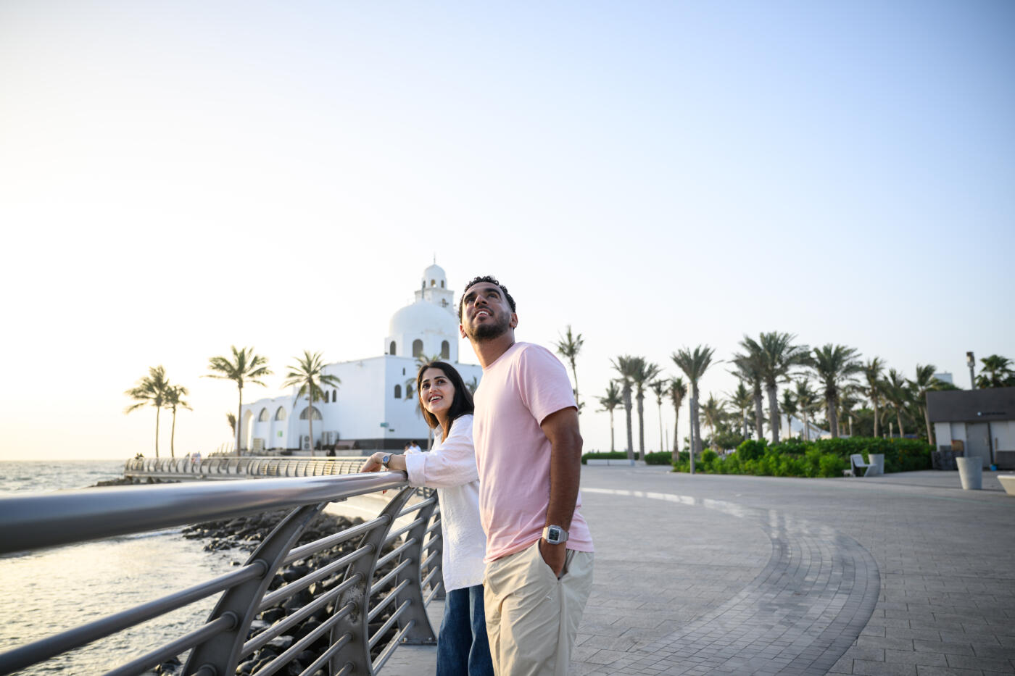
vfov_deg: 47.9
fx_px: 761
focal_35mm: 27
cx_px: 508
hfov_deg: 67.4
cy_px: 338
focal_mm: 27
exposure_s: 1/640
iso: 200
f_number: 2.8
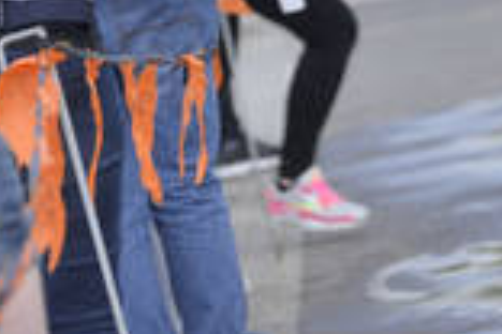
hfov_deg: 4.0
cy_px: -345
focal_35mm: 512
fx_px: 7139
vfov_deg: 2.7
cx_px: 724
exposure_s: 1/2500
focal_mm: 125
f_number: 4
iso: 400
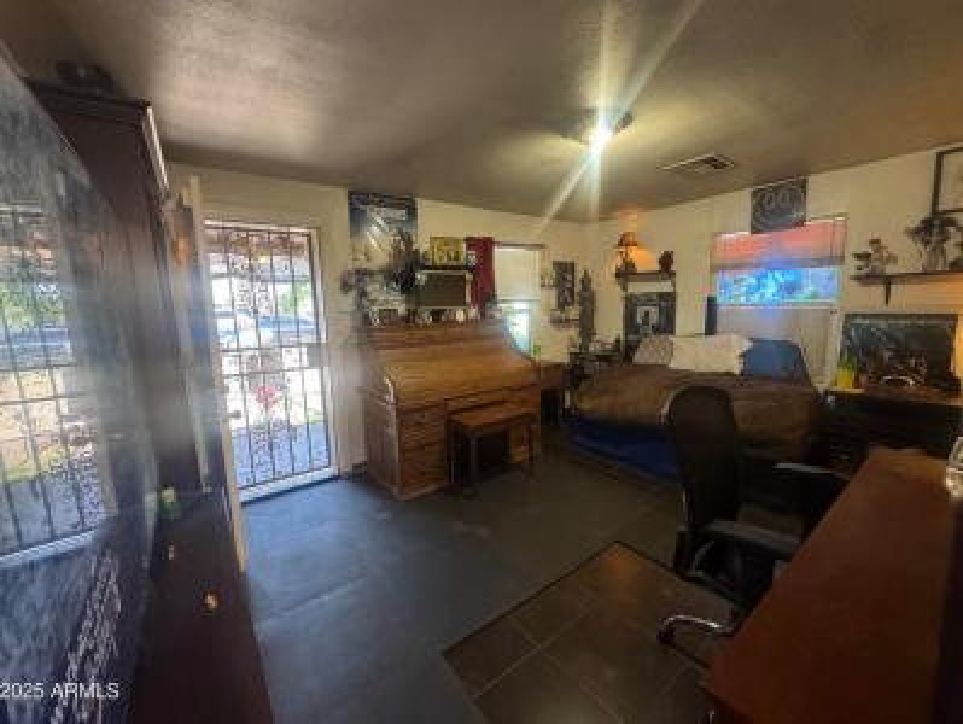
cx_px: 482
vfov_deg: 85.8
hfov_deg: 102.0
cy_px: 362
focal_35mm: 14
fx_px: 390
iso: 640
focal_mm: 2.22
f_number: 2.2
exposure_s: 1/60
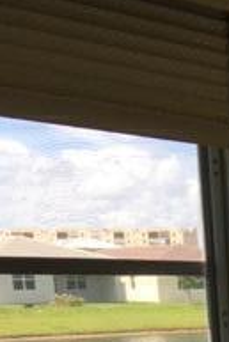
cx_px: 424
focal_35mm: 100
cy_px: 555
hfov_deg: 12.4
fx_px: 952
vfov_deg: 17.7
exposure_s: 1/561
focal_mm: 4.15
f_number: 2.2
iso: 25
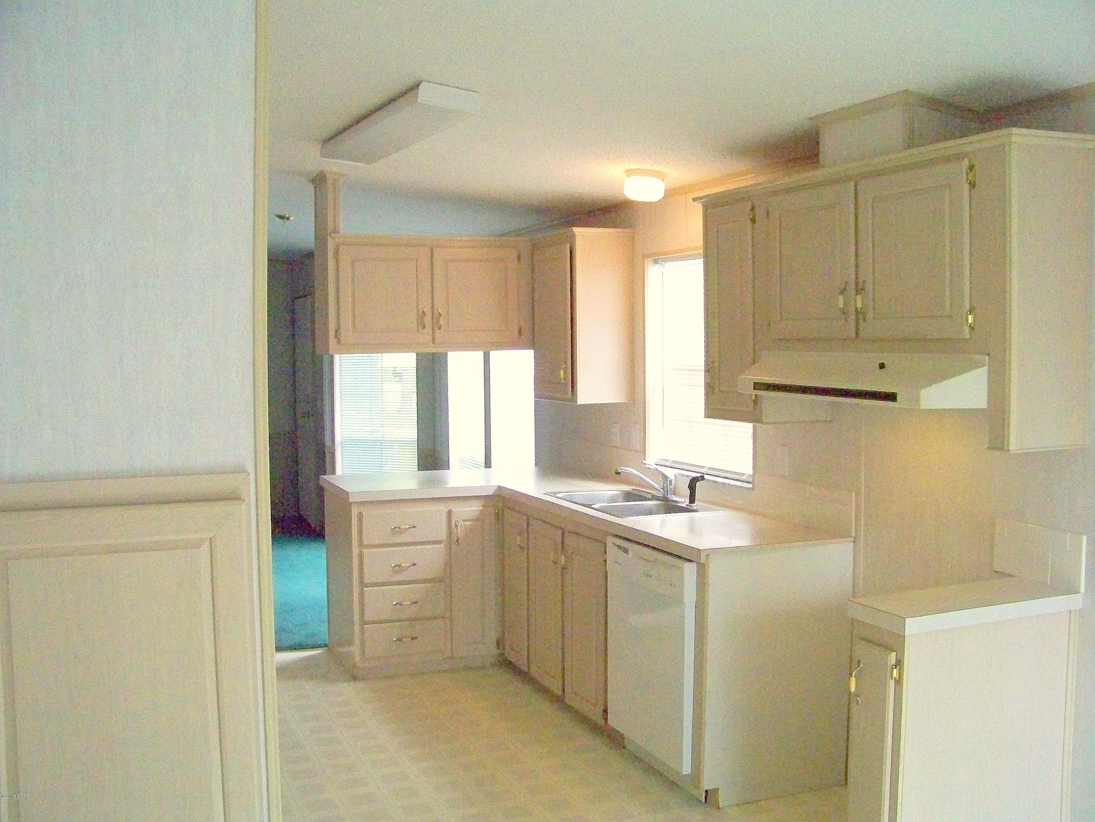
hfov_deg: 55.4
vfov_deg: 42.9
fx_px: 1044
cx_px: 548
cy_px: 411
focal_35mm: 33
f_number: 2.8
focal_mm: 5.85
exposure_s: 1/500
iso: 1250
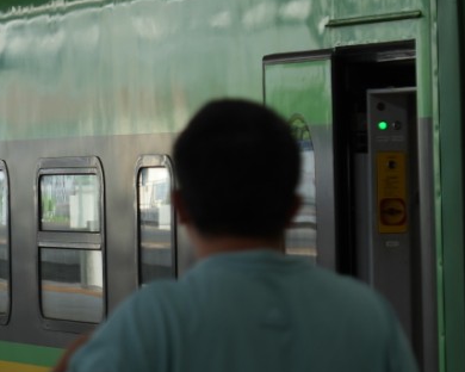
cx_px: -326
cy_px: -55
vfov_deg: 5.0
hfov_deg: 6.2
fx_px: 4239
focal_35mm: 308
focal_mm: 80
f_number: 5
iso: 100
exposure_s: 1/125
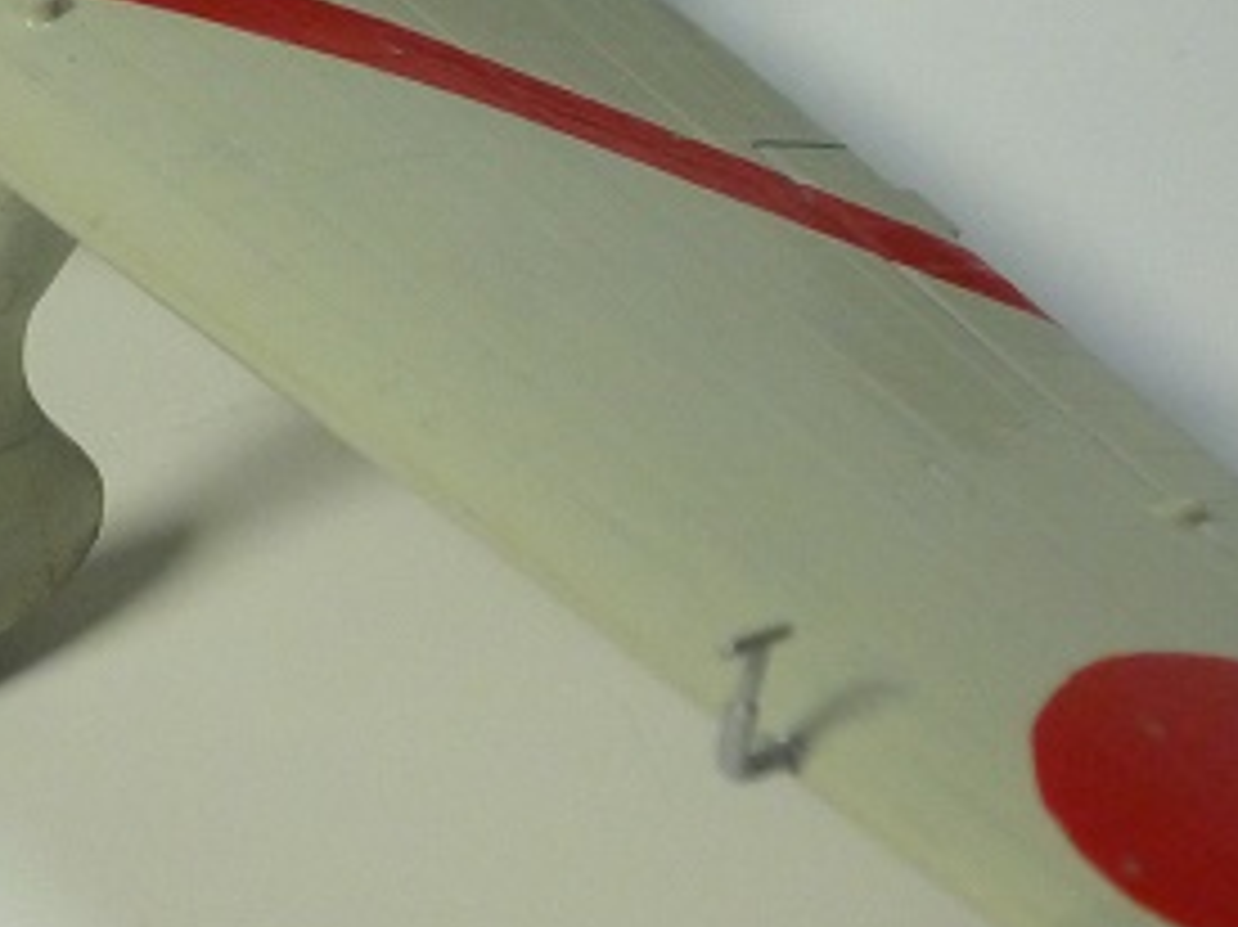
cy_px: -58
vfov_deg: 9.0
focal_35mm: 163
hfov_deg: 12.1
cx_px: 270
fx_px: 5827
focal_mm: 10
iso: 400
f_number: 4.4
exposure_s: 1/60
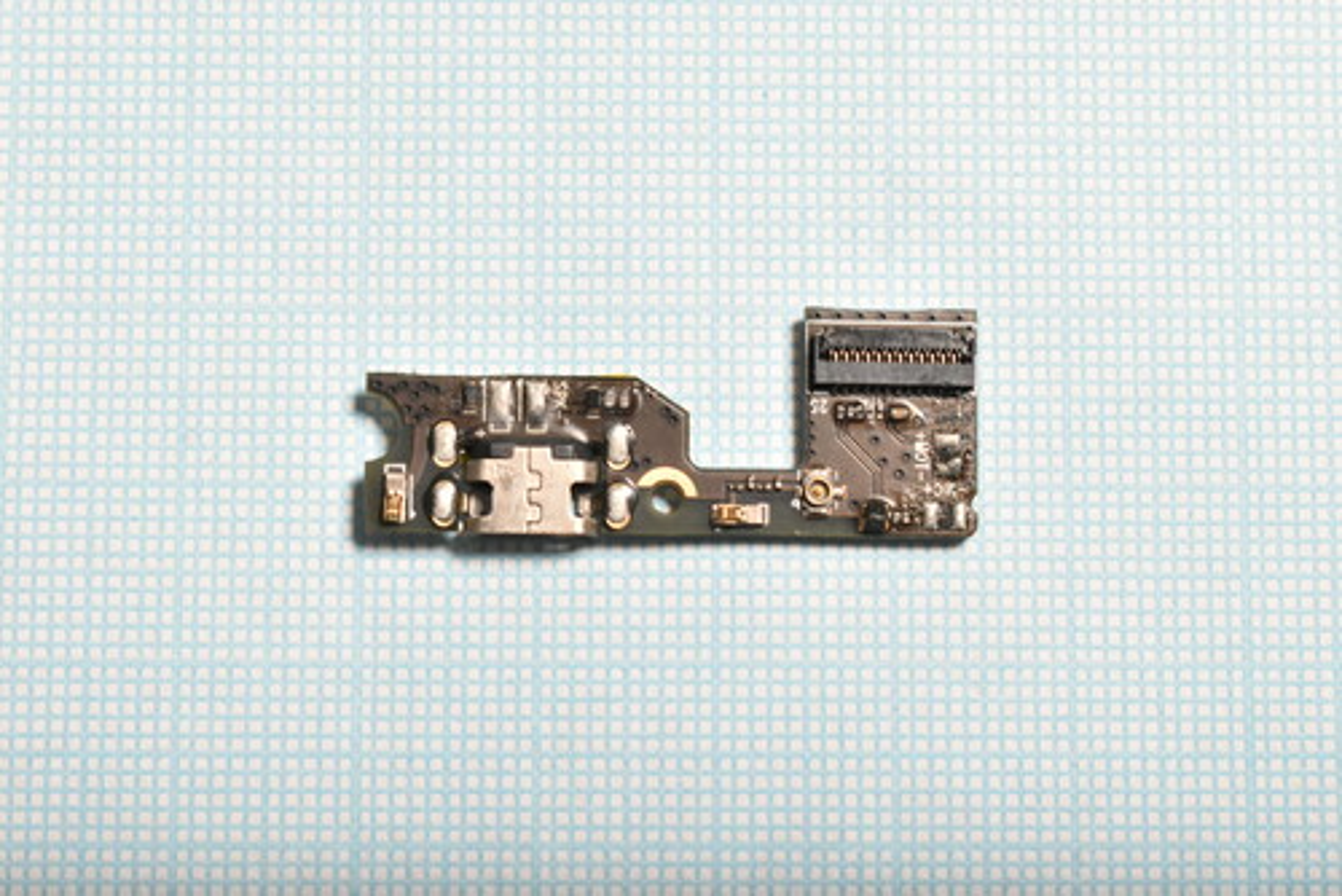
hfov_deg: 24.6
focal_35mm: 82
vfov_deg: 16.6
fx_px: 3077
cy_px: 448
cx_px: 671
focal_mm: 55
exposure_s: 1/200
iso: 1600
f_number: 13
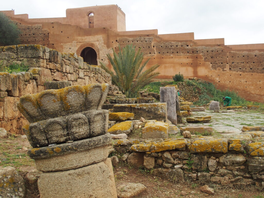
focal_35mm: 46
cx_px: 132
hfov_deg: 41.2
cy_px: 99
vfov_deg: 31.5
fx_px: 351
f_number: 2.8
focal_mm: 9.8
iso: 100
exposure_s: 1/200
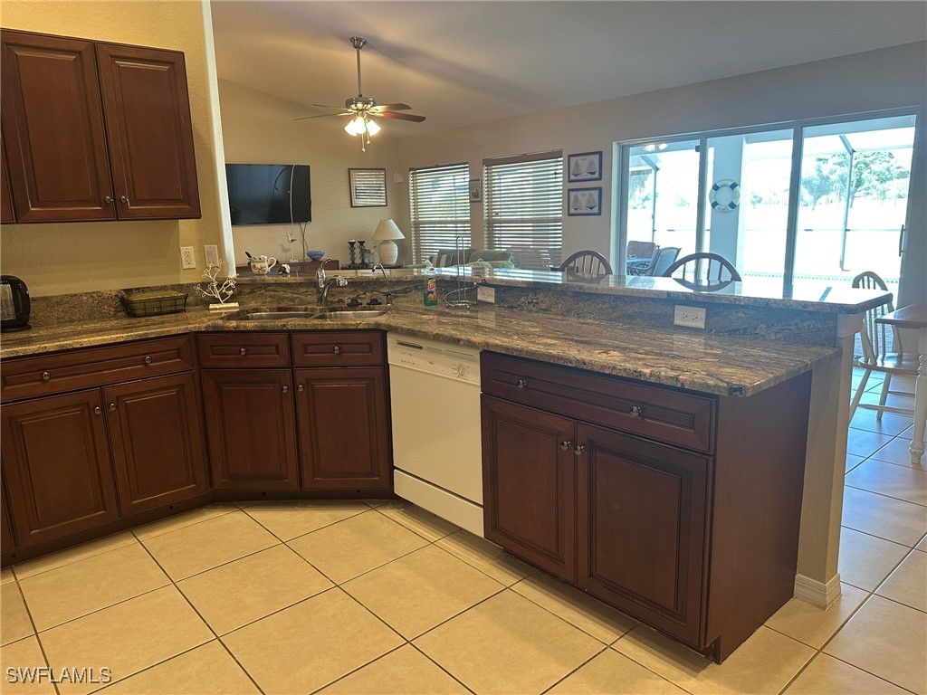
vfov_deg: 56.8
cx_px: 464
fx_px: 643
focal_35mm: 24
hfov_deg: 71.6
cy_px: 348
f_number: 1.78
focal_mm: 6.86
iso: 200
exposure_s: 1/60
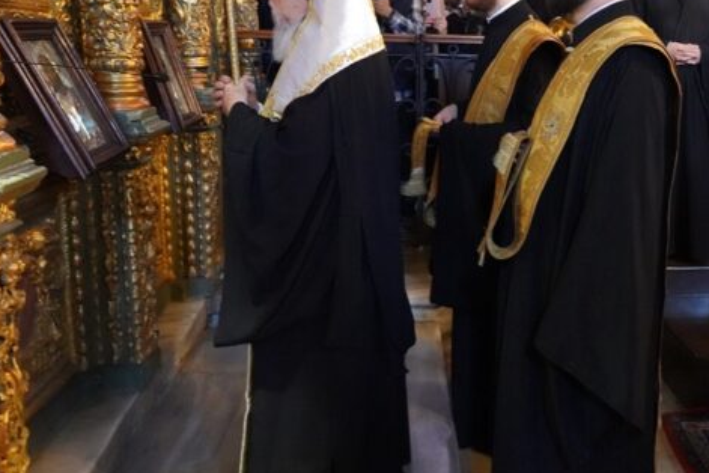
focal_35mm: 43
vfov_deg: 31.2
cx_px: 506
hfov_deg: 44.3
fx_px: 847
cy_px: 208
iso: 20000
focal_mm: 27
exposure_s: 1/60
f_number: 5.6
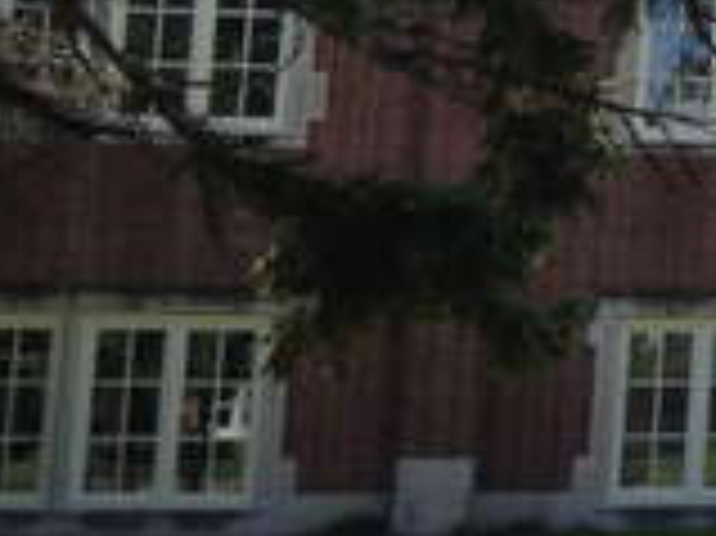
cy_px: -342
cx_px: 1711
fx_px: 3638
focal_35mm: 176
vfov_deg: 8.2
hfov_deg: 9.9
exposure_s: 1/649
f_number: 2.4
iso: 50
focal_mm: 4.28
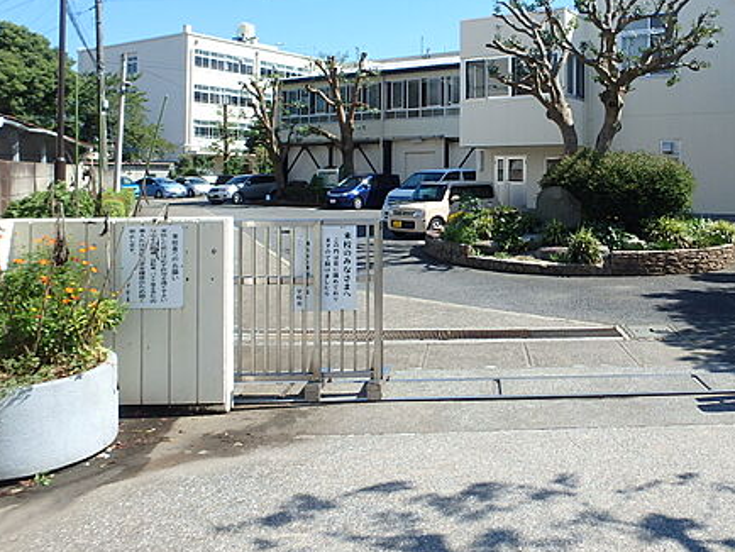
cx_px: 513
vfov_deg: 45.8
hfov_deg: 58.0
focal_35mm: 30
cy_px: 165
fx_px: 637
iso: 125
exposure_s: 1/800
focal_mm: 3.7
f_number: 3.5
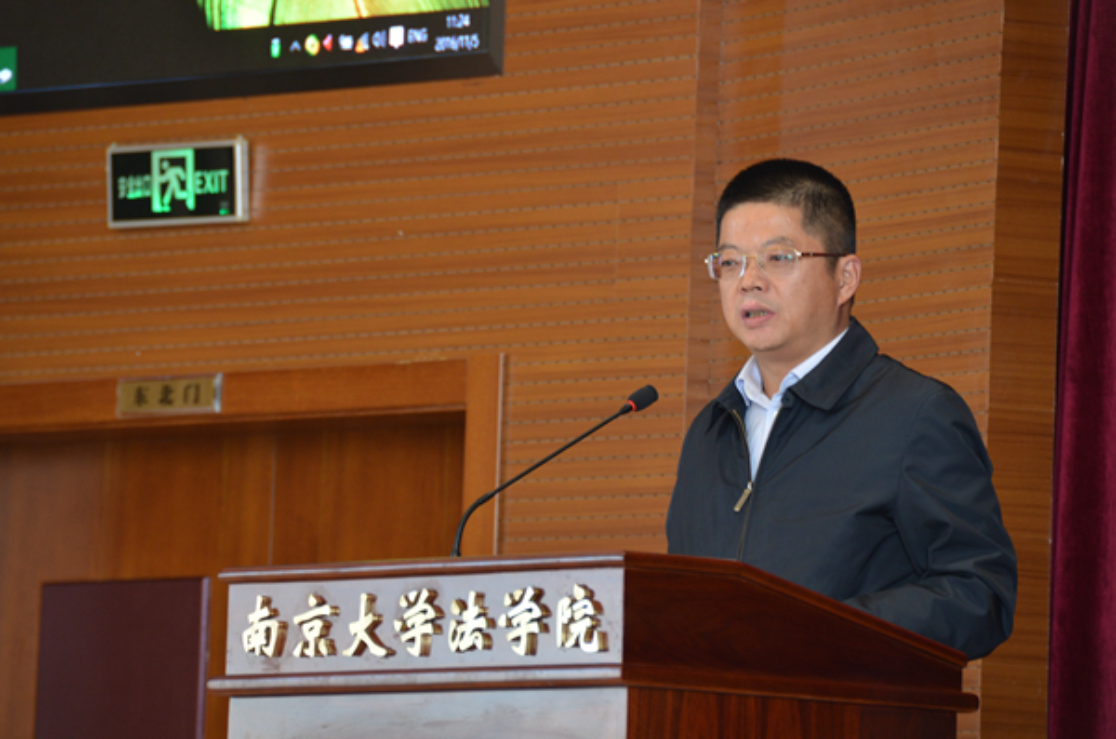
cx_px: 558
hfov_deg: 6.9
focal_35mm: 300
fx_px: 9278
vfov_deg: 4.6
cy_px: 370
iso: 640
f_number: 5.6
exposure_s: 1/50
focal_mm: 200
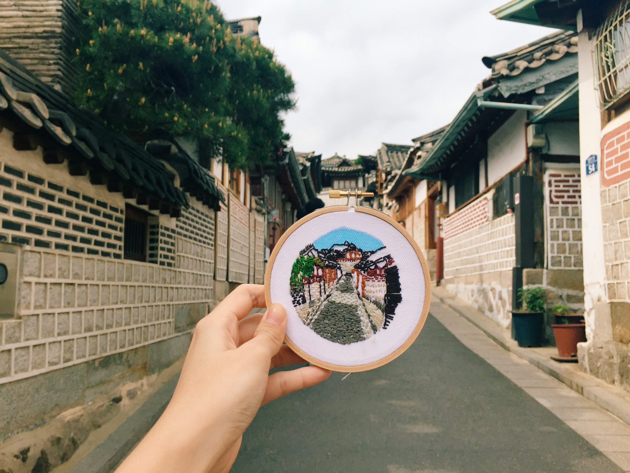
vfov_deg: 48.2
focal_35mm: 29
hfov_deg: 61.7
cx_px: 315
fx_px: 528
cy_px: 236
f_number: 2.2
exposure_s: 1/1721
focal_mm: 4.15
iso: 32
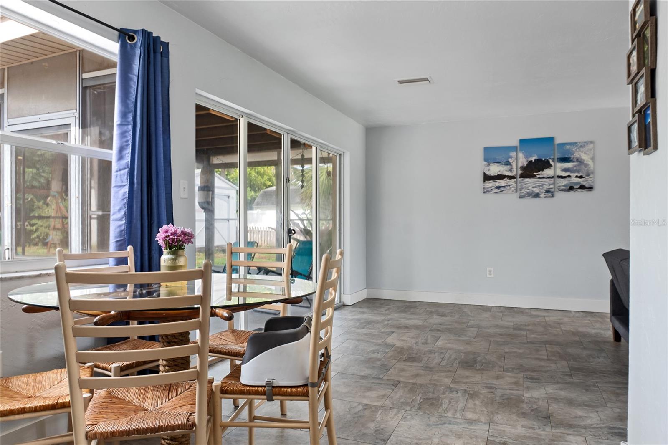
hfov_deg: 73.8
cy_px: 222
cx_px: 334
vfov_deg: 53.1
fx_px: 445
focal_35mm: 24
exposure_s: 1/13
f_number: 8
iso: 400
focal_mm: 16
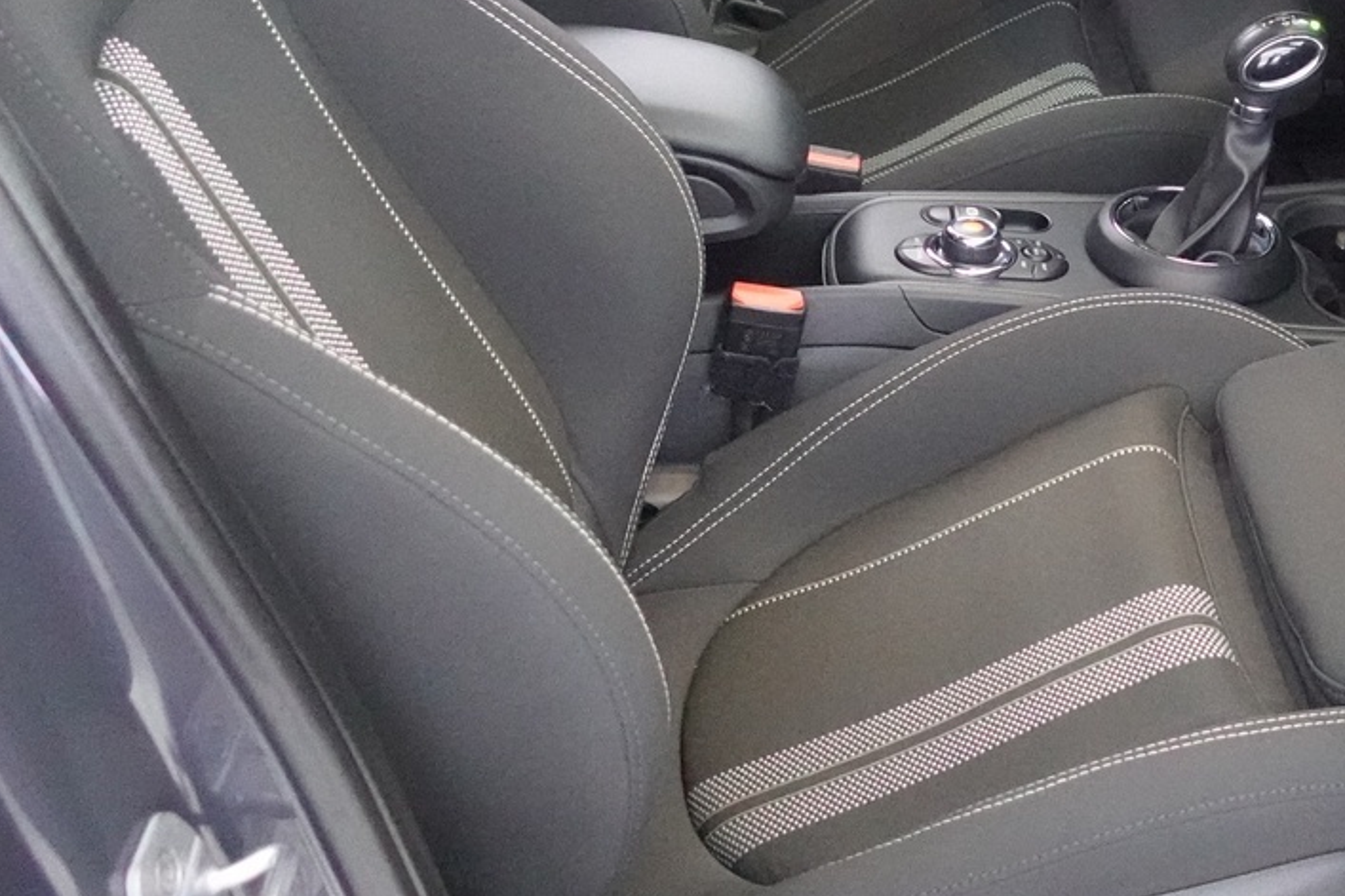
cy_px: 283
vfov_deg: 24.5
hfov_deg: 34.7
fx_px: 2054
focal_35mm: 55
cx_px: 1145
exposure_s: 1/60
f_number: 1.8
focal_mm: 9.4
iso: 6400
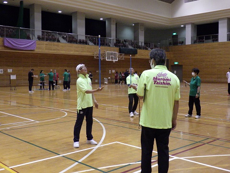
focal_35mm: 42
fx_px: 279
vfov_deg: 34.3
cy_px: 86
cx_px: 115
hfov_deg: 44.8
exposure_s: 1/60
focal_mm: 7.5
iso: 1000
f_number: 4.2
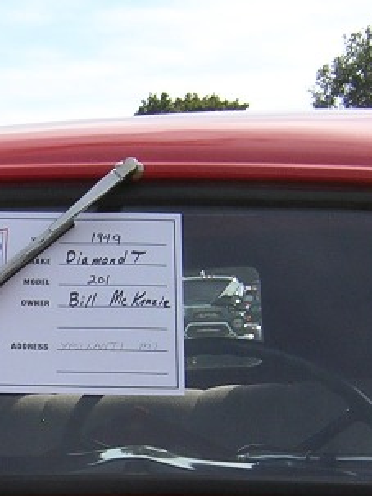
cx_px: 0
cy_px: 347
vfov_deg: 20.6
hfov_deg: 15.3
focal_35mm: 95
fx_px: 1362
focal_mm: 4.7
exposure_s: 1/265
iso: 100
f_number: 5.2
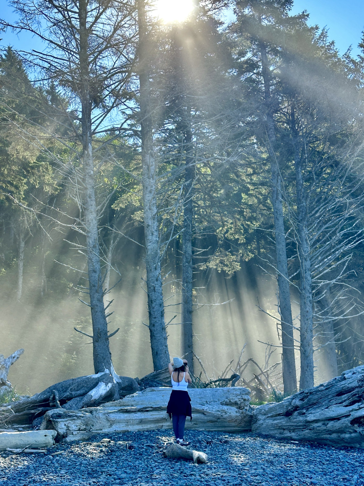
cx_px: 182
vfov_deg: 39.7
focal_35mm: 48
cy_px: 243
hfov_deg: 30.3
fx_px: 673
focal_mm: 6.9
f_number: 1.8
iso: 64
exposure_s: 1/1395
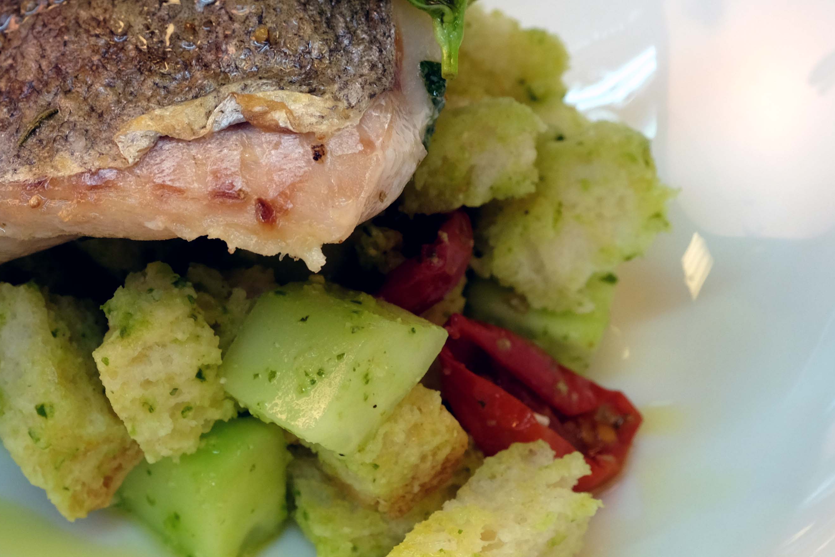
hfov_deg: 12.3
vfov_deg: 8.3
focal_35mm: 166
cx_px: 208
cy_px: 176
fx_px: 3850
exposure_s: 1/80
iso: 640
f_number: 7.1
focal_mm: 60
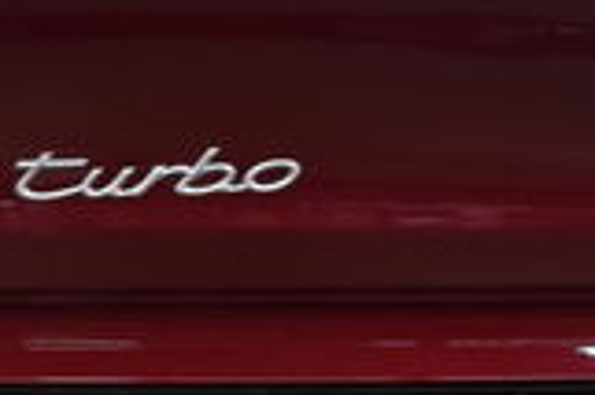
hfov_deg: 12.4
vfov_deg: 8.3
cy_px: 428
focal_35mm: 164
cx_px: 30
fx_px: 2714
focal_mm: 23
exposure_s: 1/125
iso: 1000
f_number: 3.8
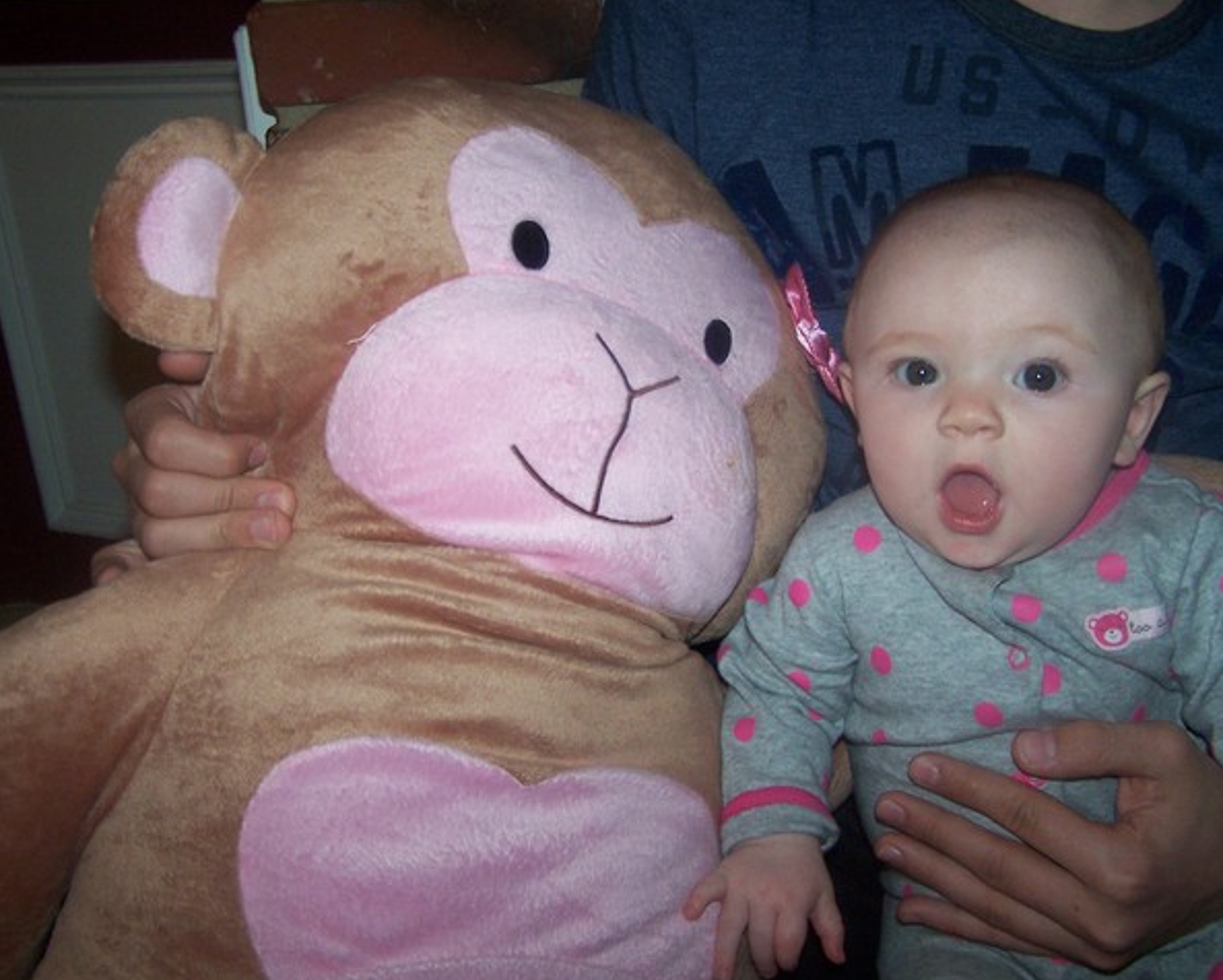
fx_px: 1449
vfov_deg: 37.4
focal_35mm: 40
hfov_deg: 45.8
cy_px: 489
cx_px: 623
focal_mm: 6.3
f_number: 2.8
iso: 140
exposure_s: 1/60
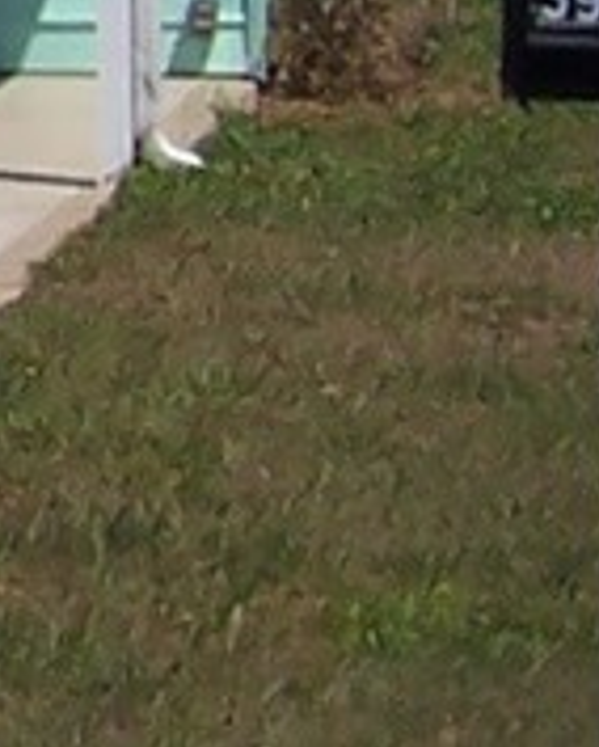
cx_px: -1476
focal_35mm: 326
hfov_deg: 4.5
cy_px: -418
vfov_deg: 5.9
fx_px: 7212
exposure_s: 1/1000
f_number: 5.6
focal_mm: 5.6
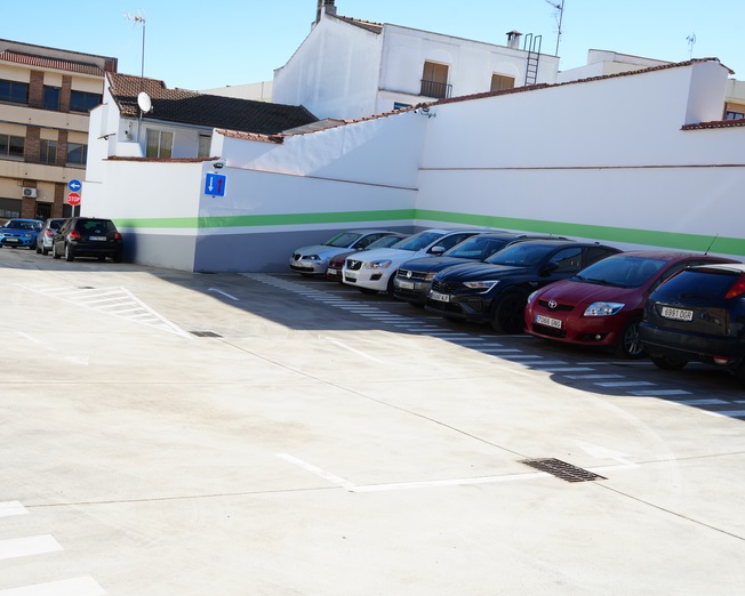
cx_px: 374
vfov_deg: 39.2
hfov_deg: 47.9
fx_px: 838
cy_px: 293
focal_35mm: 38
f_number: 8
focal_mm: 33
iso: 100
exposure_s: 1/125
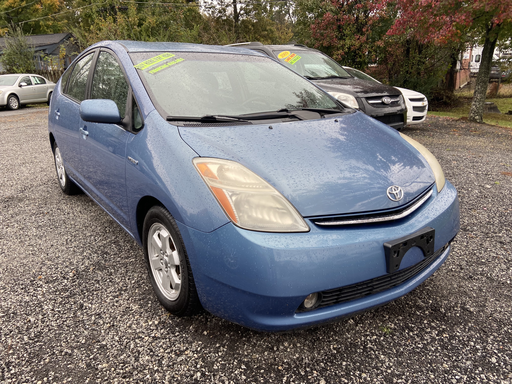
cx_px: 256
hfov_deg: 67.3
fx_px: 385
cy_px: 192
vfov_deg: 53.1
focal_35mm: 26
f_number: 1.8
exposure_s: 1/223
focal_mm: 4.25
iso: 32
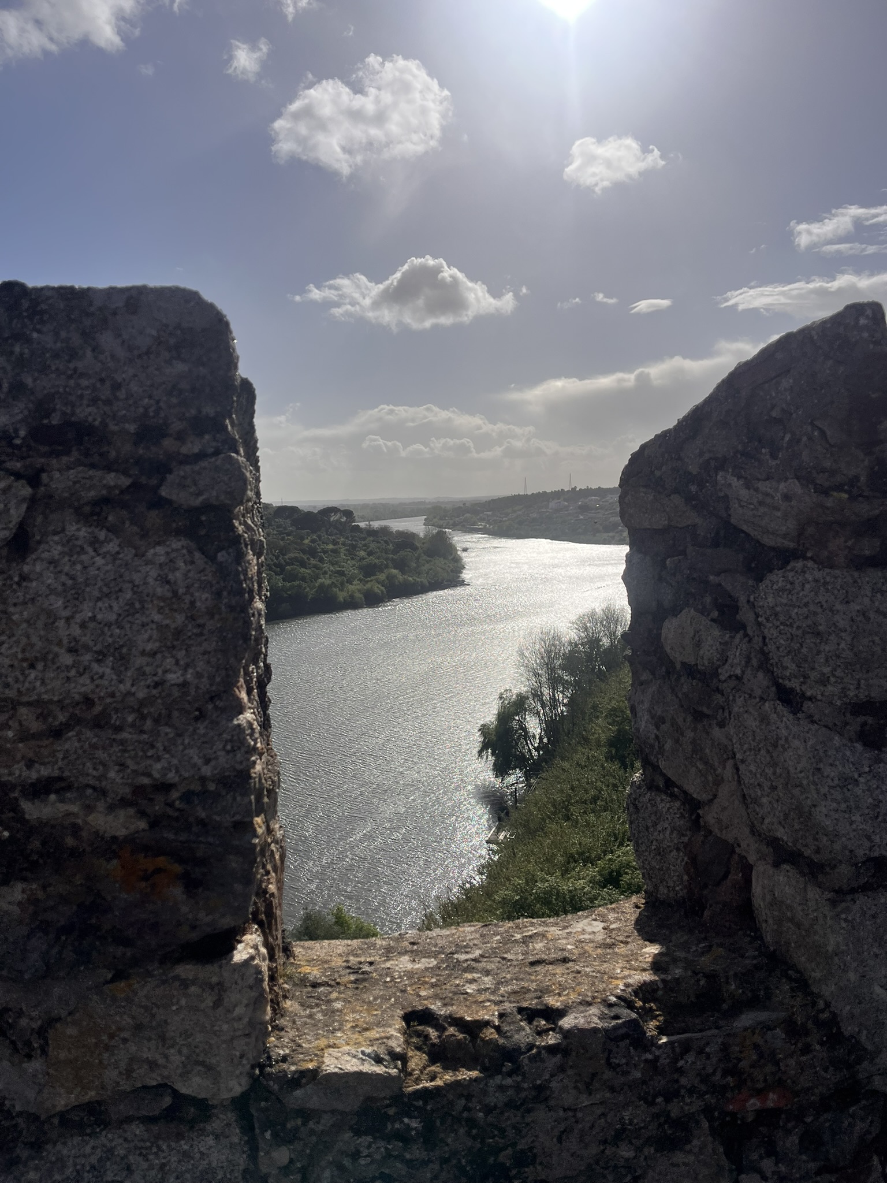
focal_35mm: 26
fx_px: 888
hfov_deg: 53.1
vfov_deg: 67.3
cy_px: 592
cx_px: 444
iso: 50
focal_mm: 5.1
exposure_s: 1/17241
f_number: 1.6
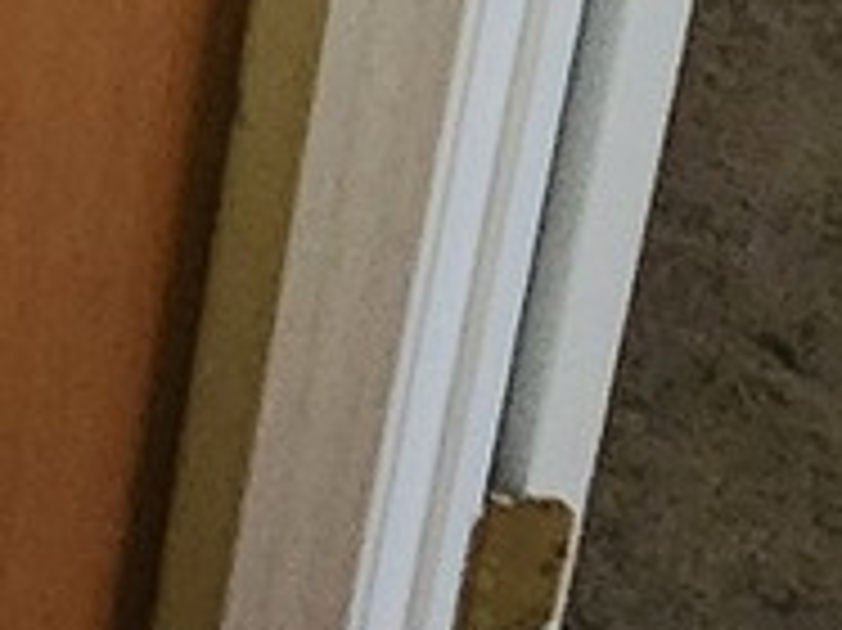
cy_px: -904
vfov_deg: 11.9
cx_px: -937
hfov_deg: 15.1
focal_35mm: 100
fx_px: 2431
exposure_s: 1/24
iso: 800
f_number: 2.2
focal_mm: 2.2
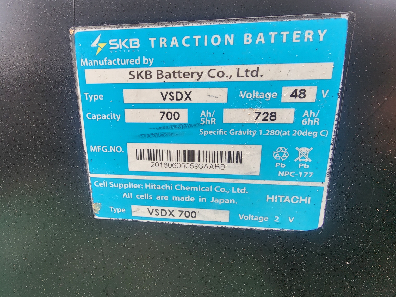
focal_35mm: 13
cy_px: 148
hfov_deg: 106.2
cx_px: 198
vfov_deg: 89.9
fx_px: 149
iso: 80
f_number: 2.2
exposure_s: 1/60
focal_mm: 2.2
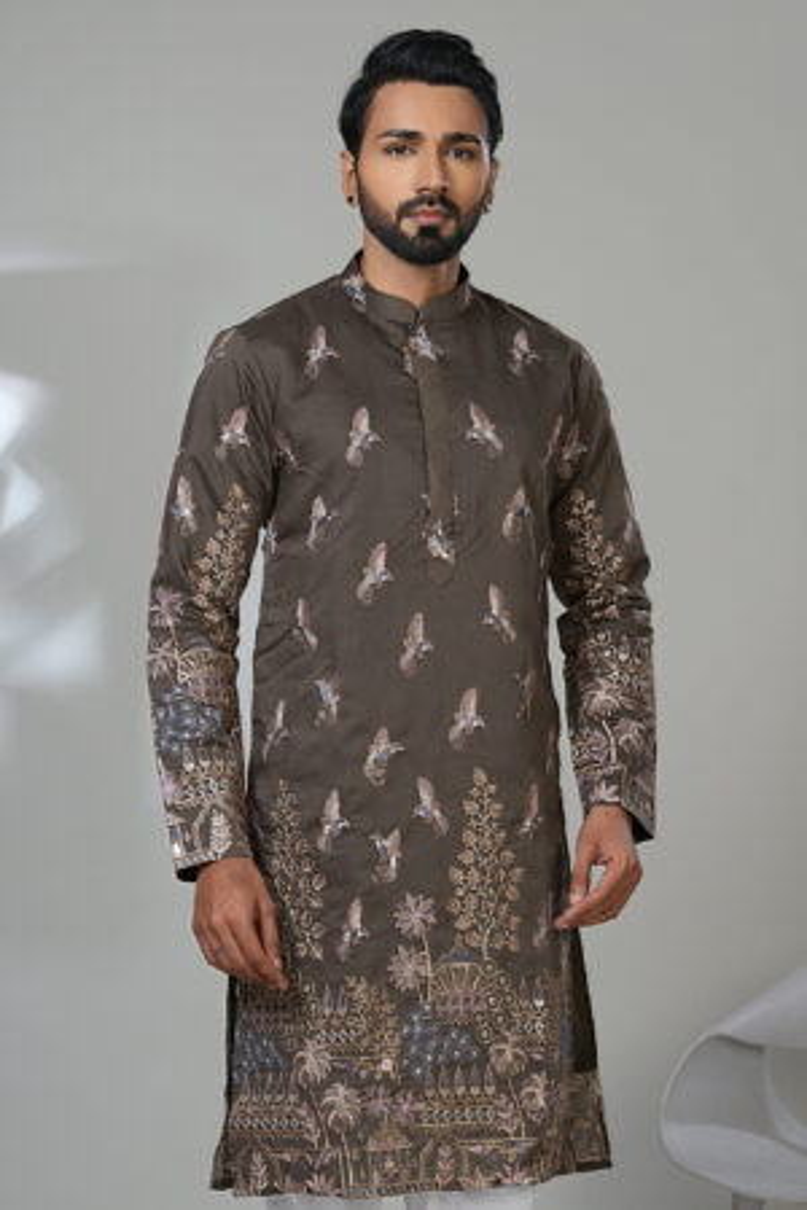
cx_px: 404
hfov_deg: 10.8
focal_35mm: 127
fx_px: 4270
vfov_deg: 16.1
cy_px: 605
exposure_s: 1/160
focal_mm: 85
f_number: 8
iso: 125
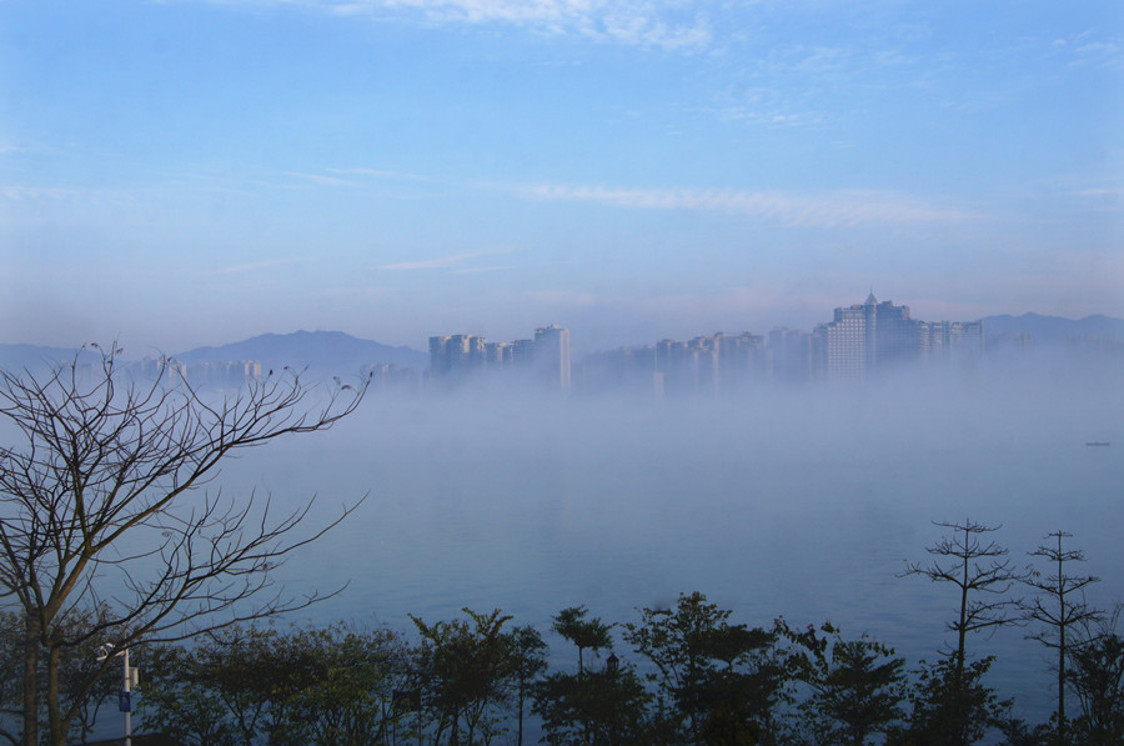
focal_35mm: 39
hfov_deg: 49.6
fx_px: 1216
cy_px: 373
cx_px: 562
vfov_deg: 34.1
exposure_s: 1/100
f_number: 11
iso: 100
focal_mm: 26
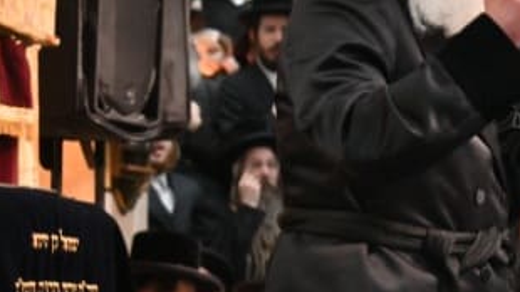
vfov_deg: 7.0
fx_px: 2384
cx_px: 480
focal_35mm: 173
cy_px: 222
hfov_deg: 12.3
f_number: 4
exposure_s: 1/160
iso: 800
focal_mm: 50
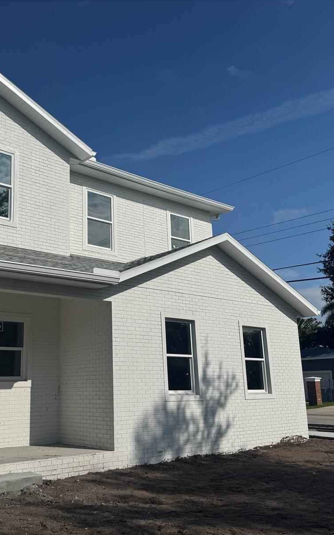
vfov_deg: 56.7
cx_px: 99
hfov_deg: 36.7
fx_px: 495
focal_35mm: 34
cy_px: 267
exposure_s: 1/12346
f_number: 1.78
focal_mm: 6.76
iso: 64
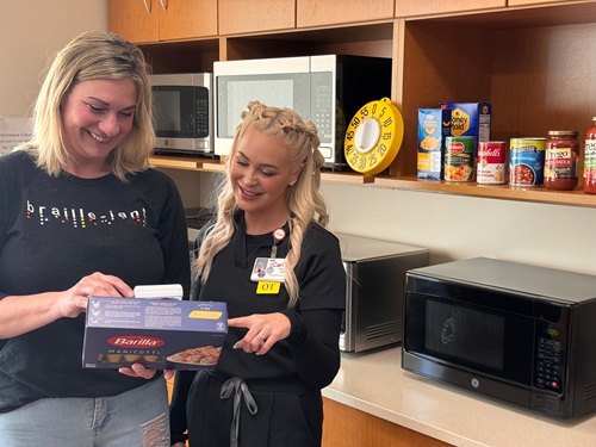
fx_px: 826
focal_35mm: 48
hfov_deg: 39.7
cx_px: 298
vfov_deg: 30.3
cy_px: 224
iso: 80
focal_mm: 6.76
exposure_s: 1/75
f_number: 1.78
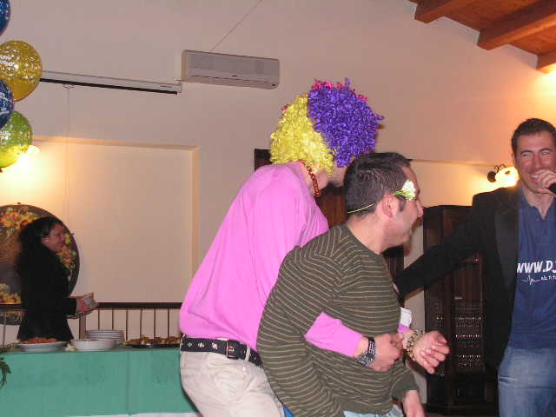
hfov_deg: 31.7
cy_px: 208
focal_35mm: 61
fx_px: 980
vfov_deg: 24.0
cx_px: 278
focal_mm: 10.2
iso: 200
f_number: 3.3
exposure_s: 1/60
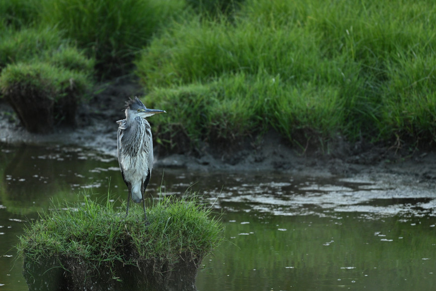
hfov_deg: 2.8
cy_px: 144
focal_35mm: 734
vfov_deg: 1.9
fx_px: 8890
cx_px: 194
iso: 1600
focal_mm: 600
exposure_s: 1/320
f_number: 6.3
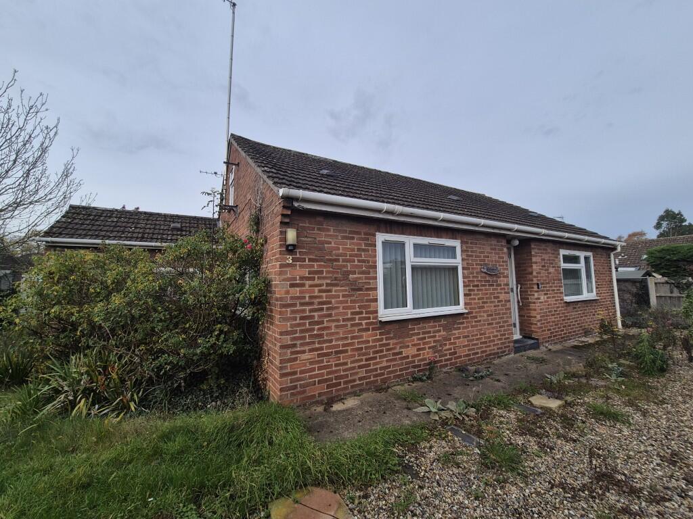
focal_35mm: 13
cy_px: 260
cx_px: 346
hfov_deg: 106.2
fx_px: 260
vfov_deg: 89.9
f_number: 2.2
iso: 50
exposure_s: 1/1576
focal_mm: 2.2
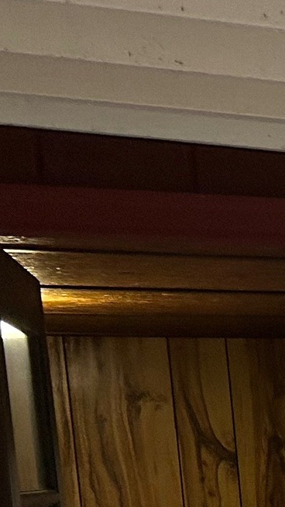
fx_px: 1786
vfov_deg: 15.3
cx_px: 1118
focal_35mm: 133
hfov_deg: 7.0
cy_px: 688
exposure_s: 1/60
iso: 100
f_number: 1.5
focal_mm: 5.7
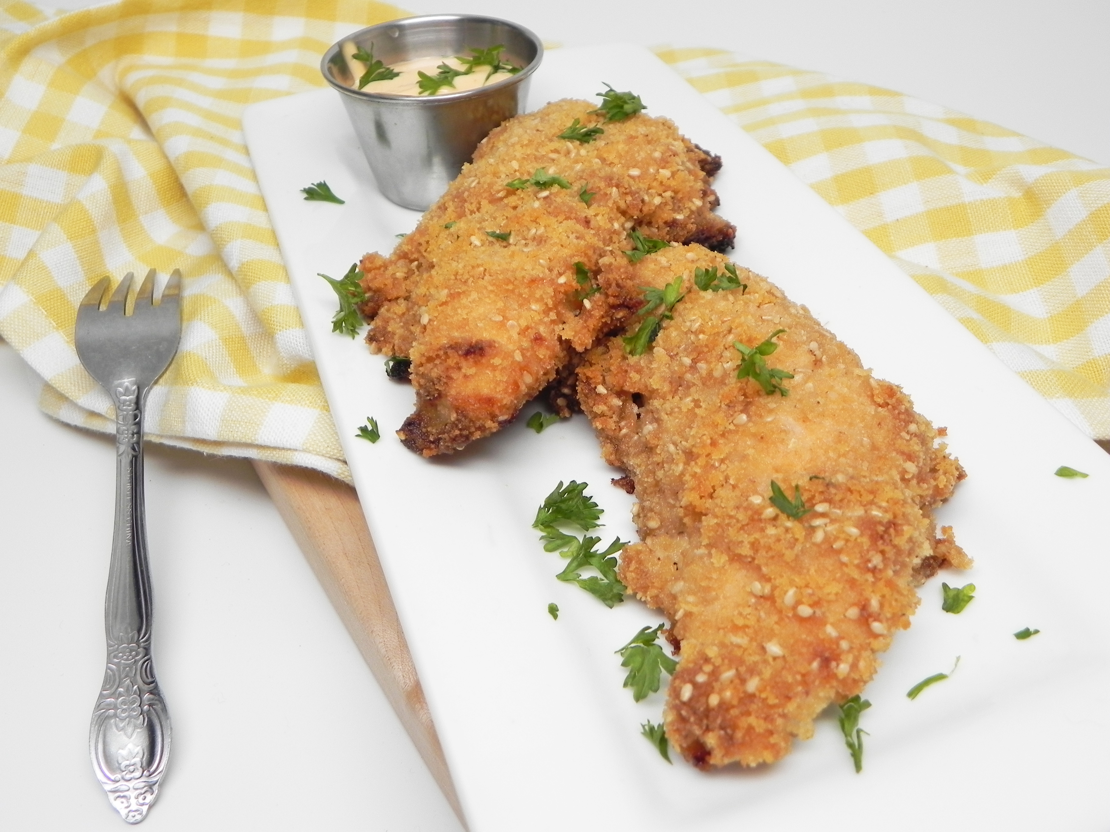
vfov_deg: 42.9
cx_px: 555
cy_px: 416
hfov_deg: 55.4
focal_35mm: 33
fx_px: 1058
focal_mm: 5.9
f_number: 2.8
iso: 160
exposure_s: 1/60
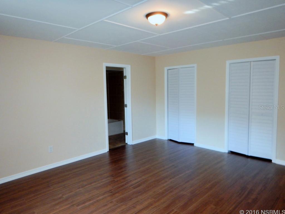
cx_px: 142
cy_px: 107
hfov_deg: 71.6
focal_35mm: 24
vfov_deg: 56.8
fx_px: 198
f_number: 2.8
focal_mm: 4.3
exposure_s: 1/30
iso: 200
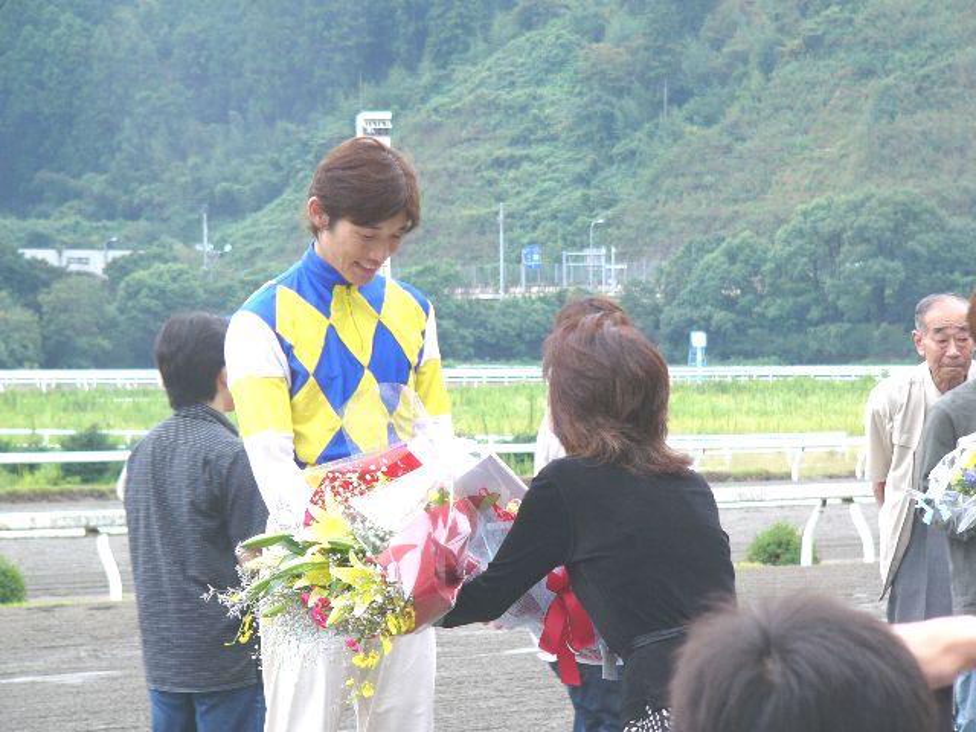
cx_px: 488
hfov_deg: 12.3
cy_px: 366
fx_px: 4539
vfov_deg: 9.2
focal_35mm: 161
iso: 50
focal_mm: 26.8
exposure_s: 1/60
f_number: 2.8
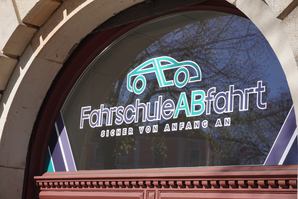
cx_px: 149
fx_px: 621
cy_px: 100
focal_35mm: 75
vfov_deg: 18.2
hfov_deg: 27.0
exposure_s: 1/320
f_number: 8
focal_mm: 50
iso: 100
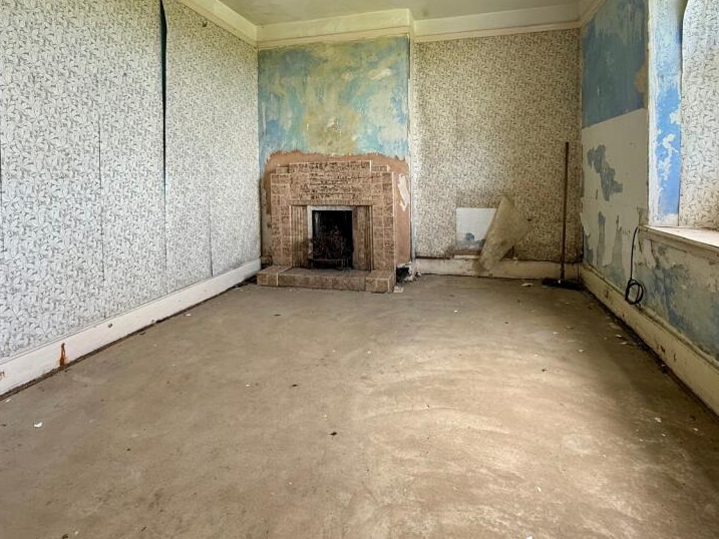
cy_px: 180
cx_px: 357
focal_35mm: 20
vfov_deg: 64.3
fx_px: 415
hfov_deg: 81.7
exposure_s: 1/99
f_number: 2.2
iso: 200
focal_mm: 2.22
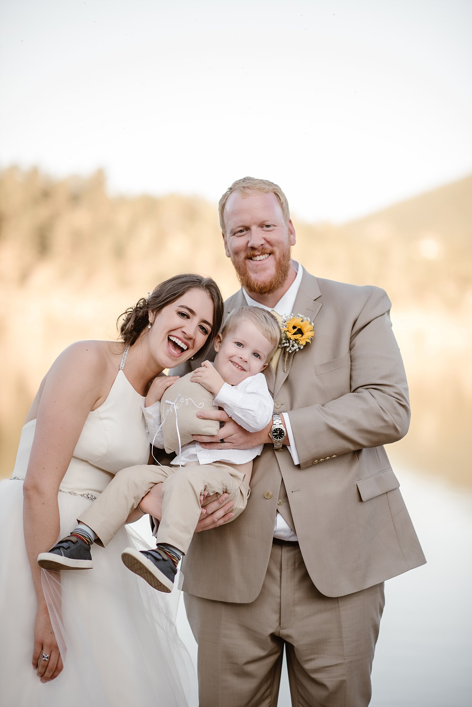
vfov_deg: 23.9
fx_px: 1670
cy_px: 354
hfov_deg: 16.1
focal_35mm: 85
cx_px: 236
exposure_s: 1/1000
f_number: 1.8
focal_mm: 85
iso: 200
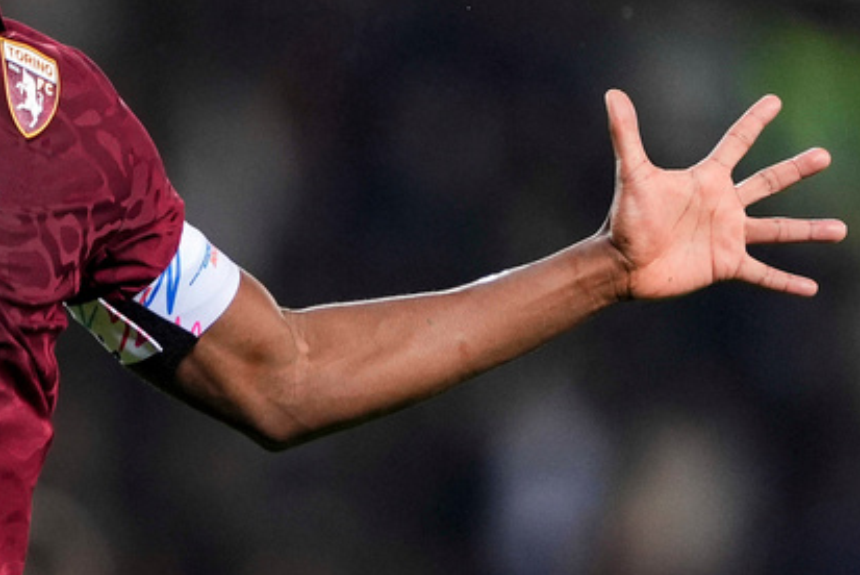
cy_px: 72
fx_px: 23690
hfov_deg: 2.1
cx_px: -96
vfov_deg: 1.4
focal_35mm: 991
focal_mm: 400
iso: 1600
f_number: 2.8
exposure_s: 1/1250
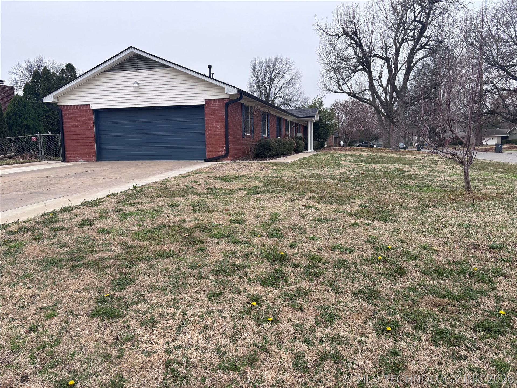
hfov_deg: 67.3
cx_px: 258
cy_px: 194
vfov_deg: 53.1
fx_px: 388
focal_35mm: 26
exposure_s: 1/1139
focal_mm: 5.96
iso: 50
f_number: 1.6
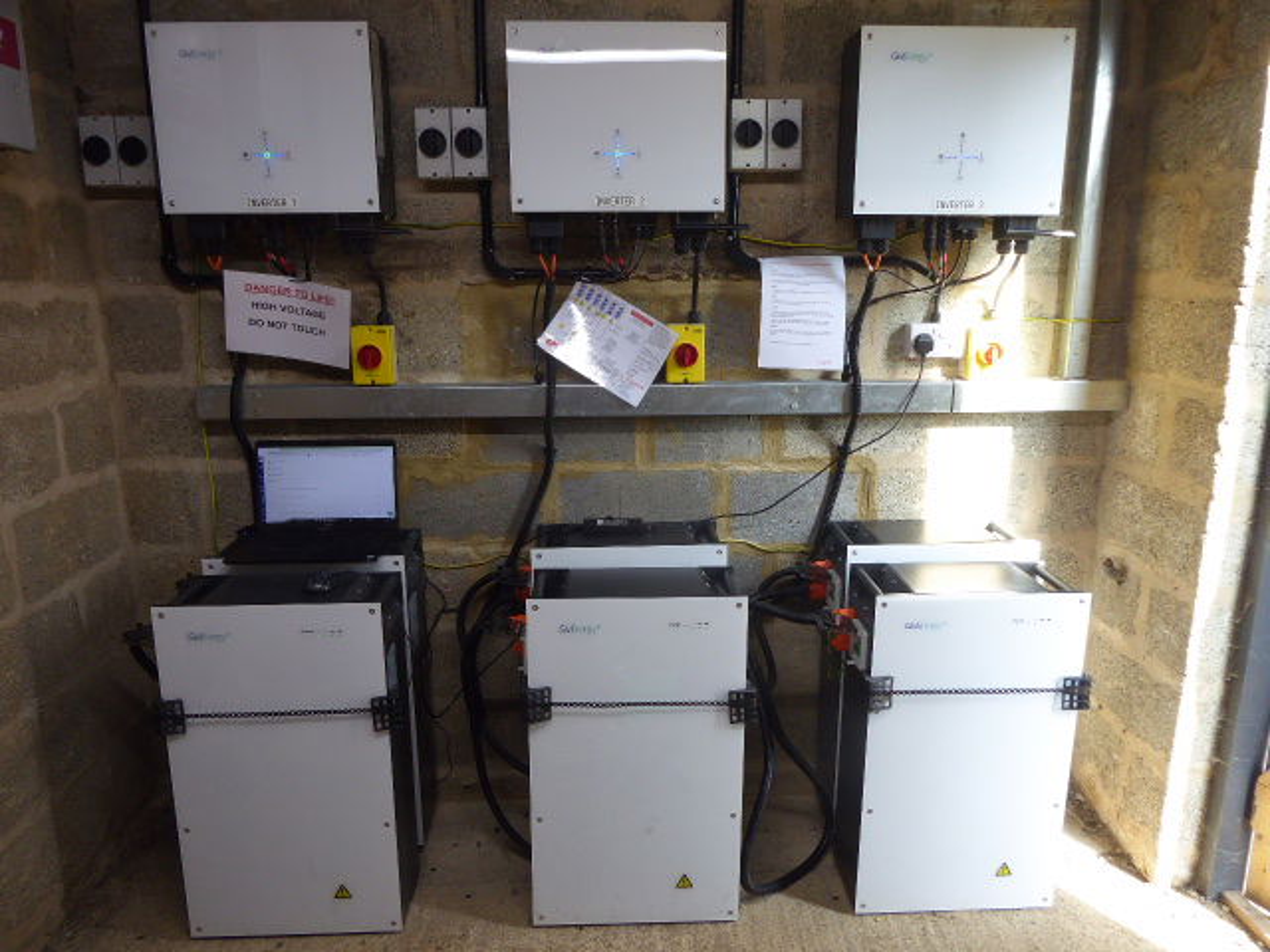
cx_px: 635
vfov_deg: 54.9
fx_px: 917
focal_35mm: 25
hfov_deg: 69.4
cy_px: 476
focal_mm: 4.3
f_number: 3.3
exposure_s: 1/60
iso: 125
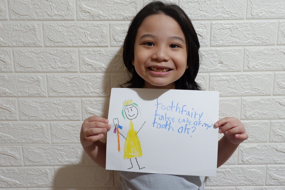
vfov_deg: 38.9
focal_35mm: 34
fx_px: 269
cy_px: 97
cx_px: 151
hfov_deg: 55.8
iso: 2500
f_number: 4
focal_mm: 21.1
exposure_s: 1/45
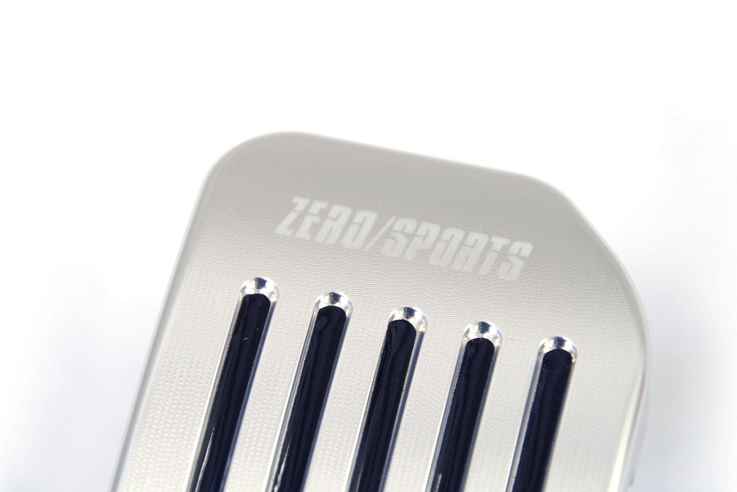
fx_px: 8296
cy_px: 246
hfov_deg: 5.1
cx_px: 368
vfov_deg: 3.4
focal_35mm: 405
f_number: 8
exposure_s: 1/5
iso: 100
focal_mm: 270
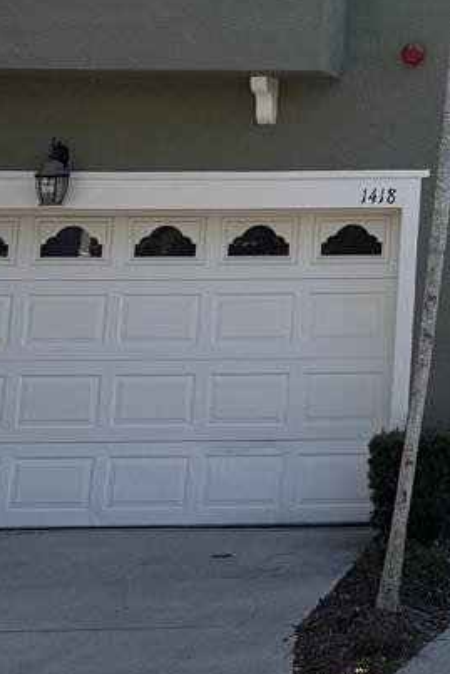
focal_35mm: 99
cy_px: -130
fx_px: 1855
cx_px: 892
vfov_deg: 19.4
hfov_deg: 12.3
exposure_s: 1/1425
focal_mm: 6.76
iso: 80
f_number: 1.78
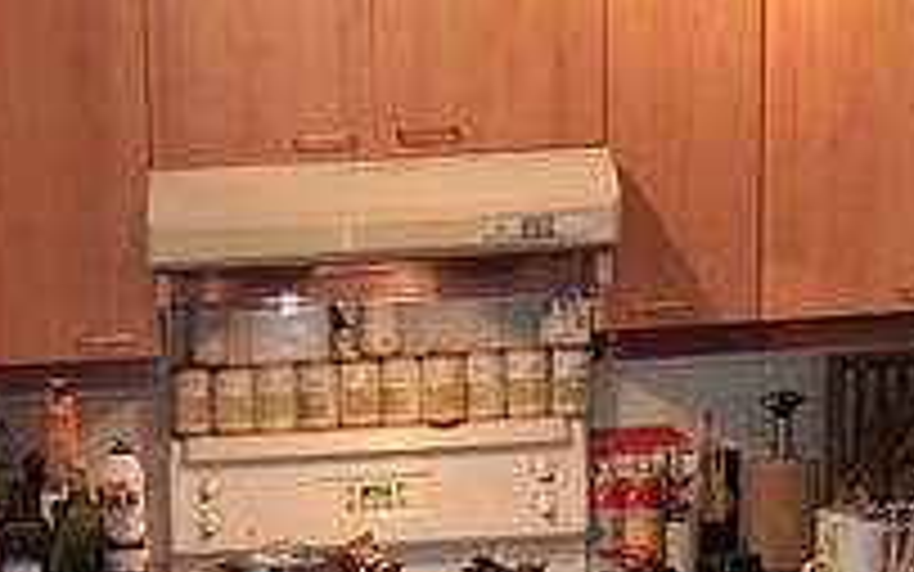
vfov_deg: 13.1
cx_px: 59
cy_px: 824
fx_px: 2367
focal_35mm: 95
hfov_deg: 21.3
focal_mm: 5.54
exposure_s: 1/40
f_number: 1.8
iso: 25
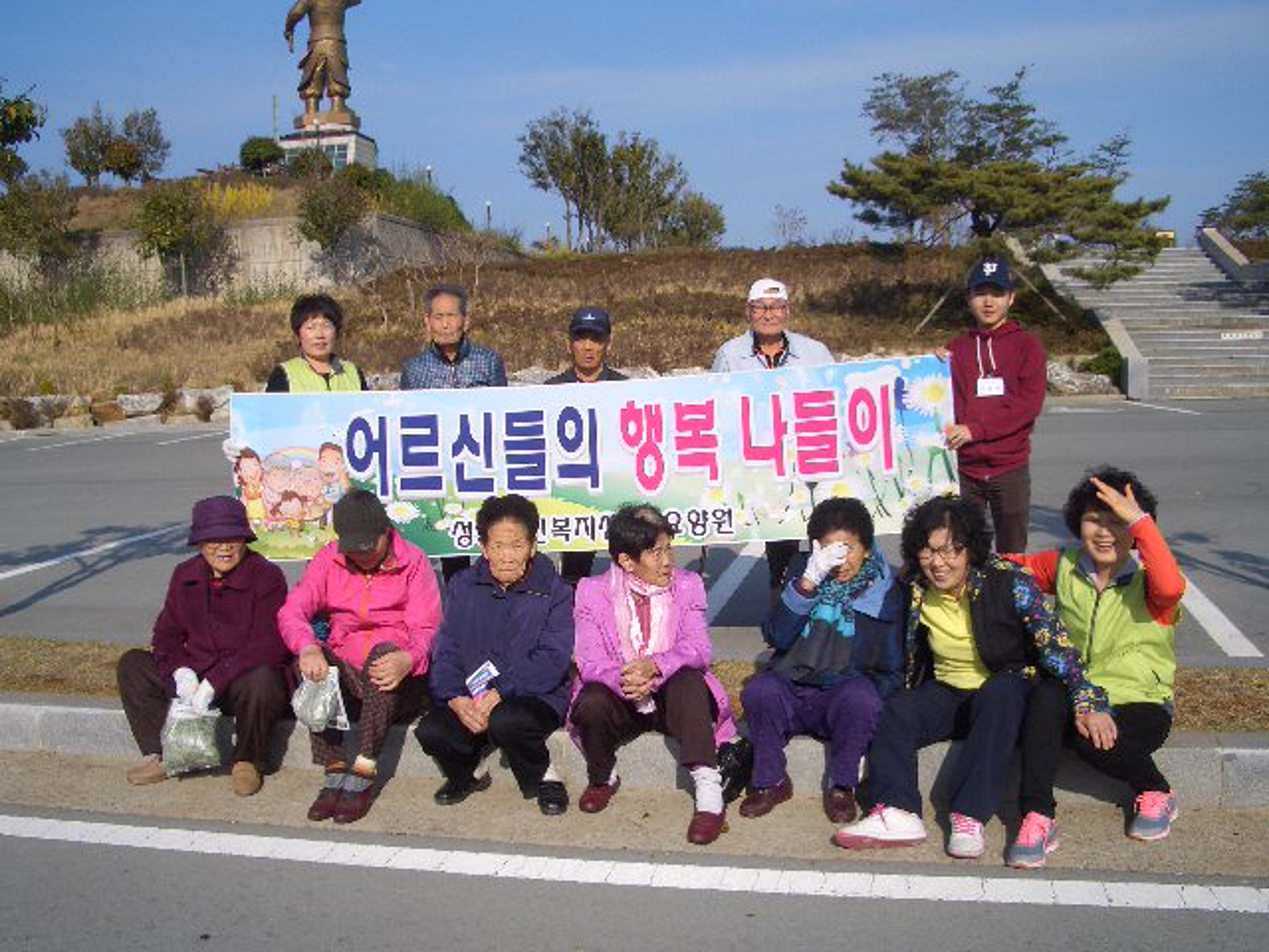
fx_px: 1283
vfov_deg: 40.7
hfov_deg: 52.6
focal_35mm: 35
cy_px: 476
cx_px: 634
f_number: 4.3
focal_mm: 5.8
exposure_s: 1/500
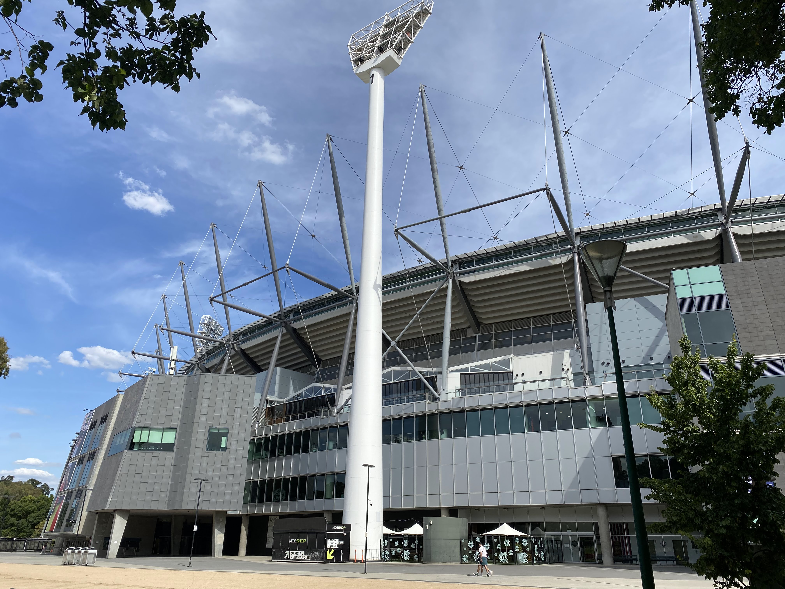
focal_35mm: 26
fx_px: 590
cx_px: 392
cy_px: 294
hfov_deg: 67.3
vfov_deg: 53.1
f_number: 1.8
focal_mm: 4.25
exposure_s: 1/3401
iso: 32
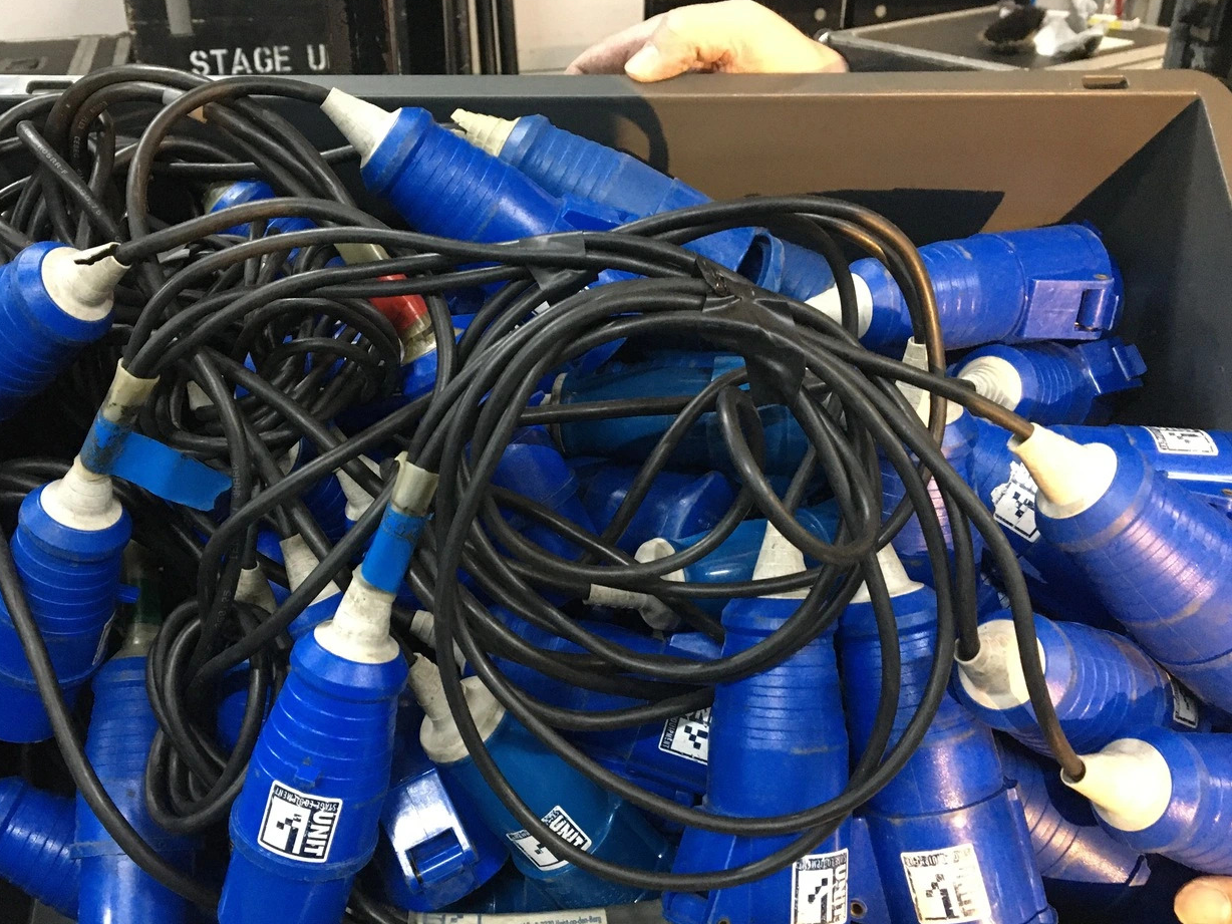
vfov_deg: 41.7
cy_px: 519
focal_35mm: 34
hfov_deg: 53.9
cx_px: 558
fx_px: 1210
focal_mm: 4.15
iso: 200
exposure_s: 1/17
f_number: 2.2
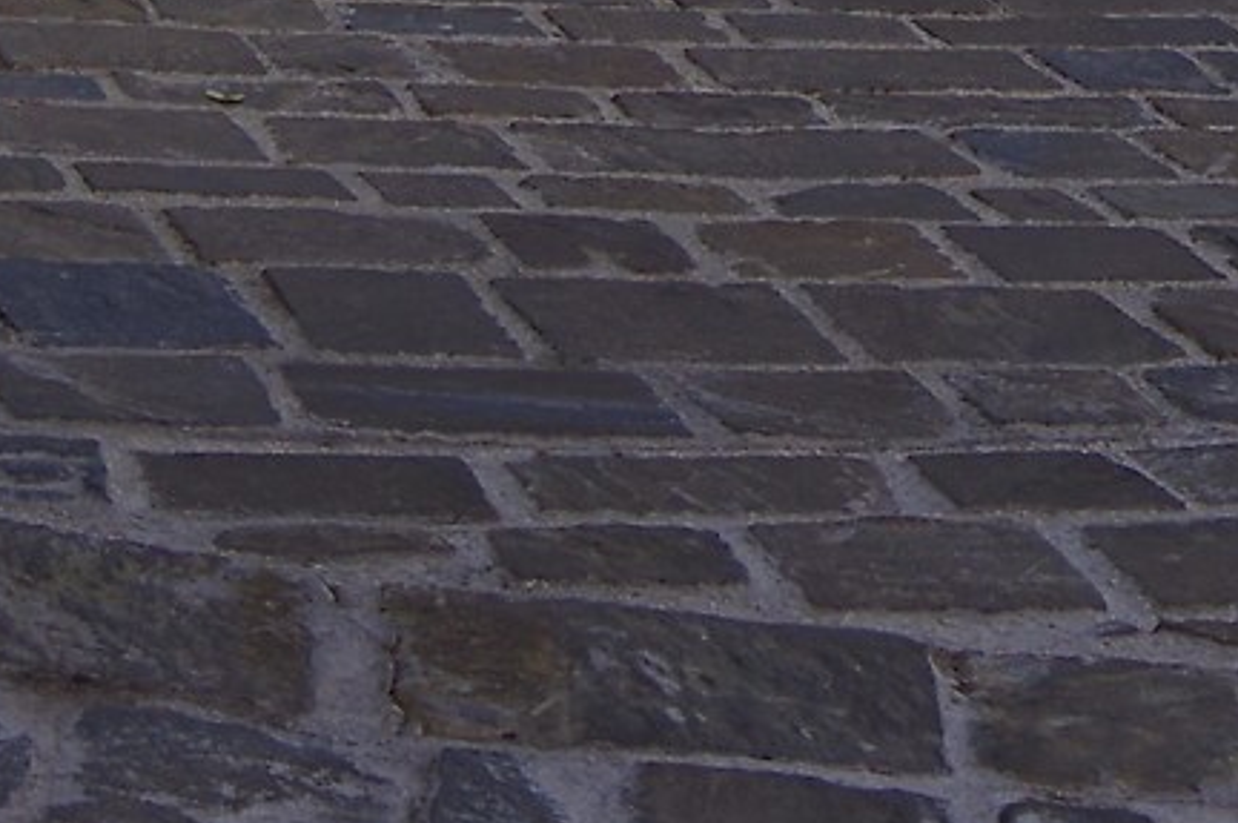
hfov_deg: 13.2
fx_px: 4775
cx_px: 2261
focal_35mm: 139
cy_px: -1286
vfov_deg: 8.8
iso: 200
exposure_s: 1/125
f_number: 8
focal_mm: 17
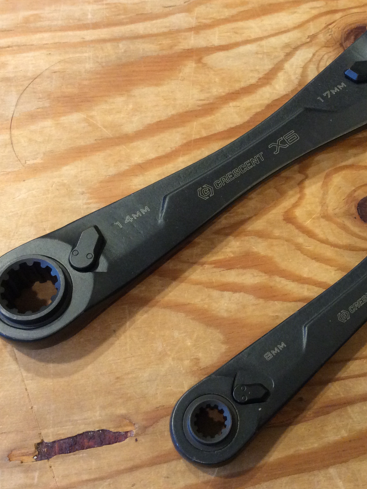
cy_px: 236
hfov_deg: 31.9
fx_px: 636
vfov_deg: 42.1
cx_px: 249
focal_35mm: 45
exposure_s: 1/24
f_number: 2.4
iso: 160
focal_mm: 3.3
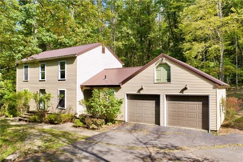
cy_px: 81
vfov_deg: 46.4
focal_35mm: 28
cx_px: 122
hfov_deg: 65.5
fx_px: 189
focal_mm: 10.26
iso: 100
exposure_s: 1/240
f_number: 4
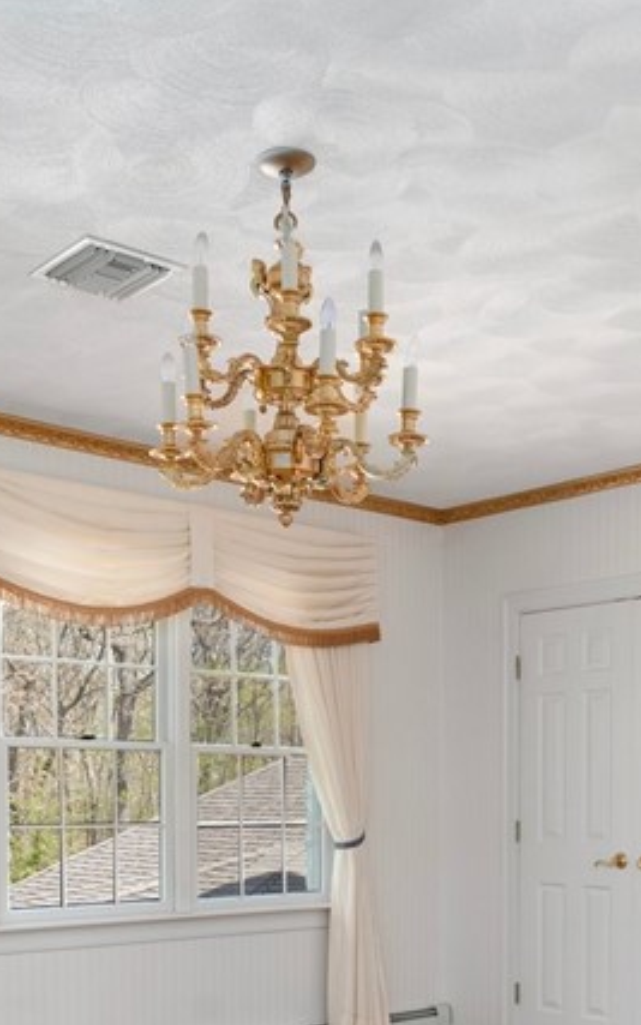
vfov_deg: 43.1
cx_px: 310
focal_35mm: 44
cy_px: 822
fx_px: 1229
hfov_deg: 29.2
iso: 800
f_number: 7.1
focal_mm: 17
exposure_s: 1/8
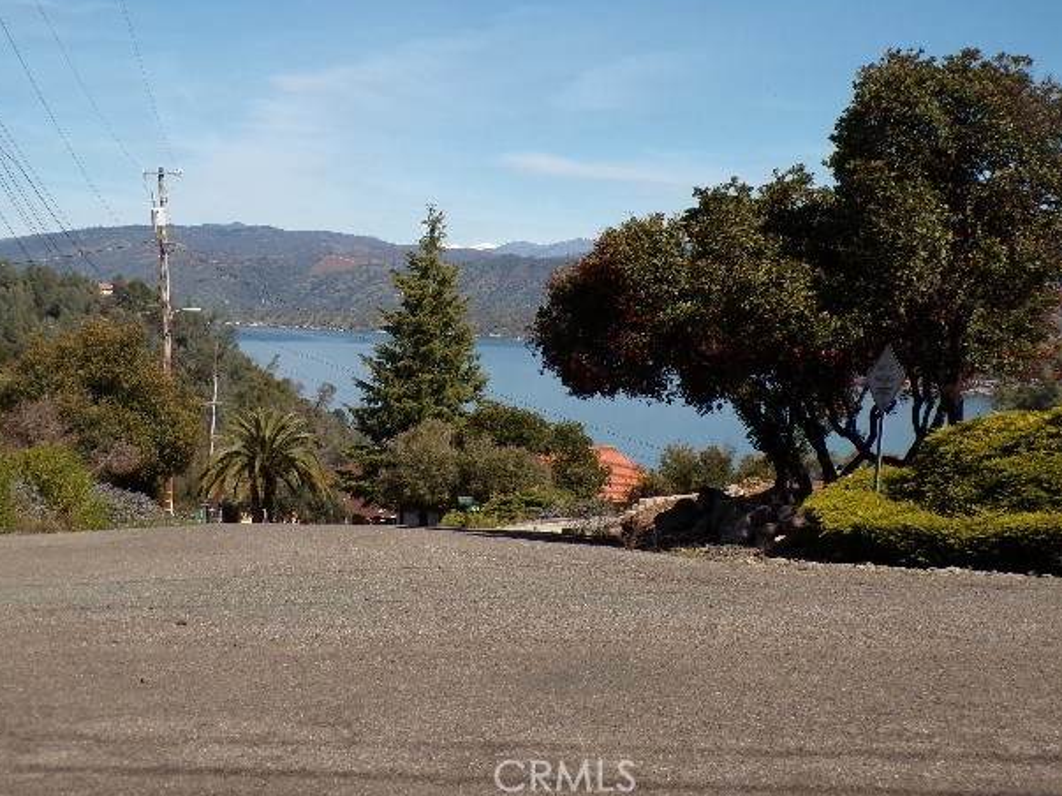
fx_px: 1595
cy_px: 379
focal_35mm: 52
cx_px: 523
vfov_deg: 28.0
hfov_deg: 36.8
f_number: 5.3
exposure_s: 1/500
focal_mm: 8.7
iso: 100
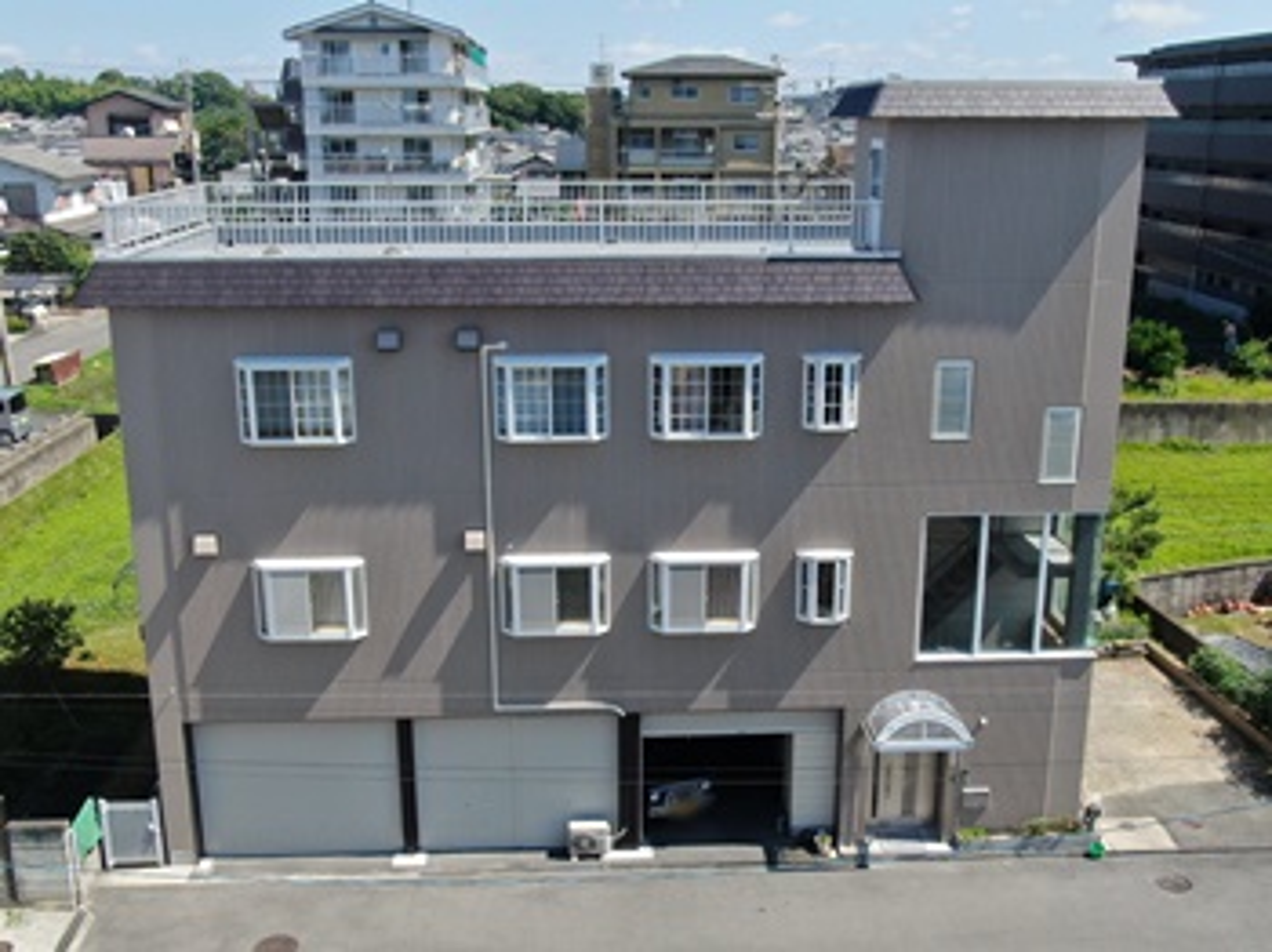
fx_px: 955
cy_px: 476
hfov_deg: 67.3
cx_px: 636
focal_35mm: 26
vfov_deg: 53.0
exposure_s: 1/1000
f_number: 2.9
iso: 110
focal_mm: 4.58
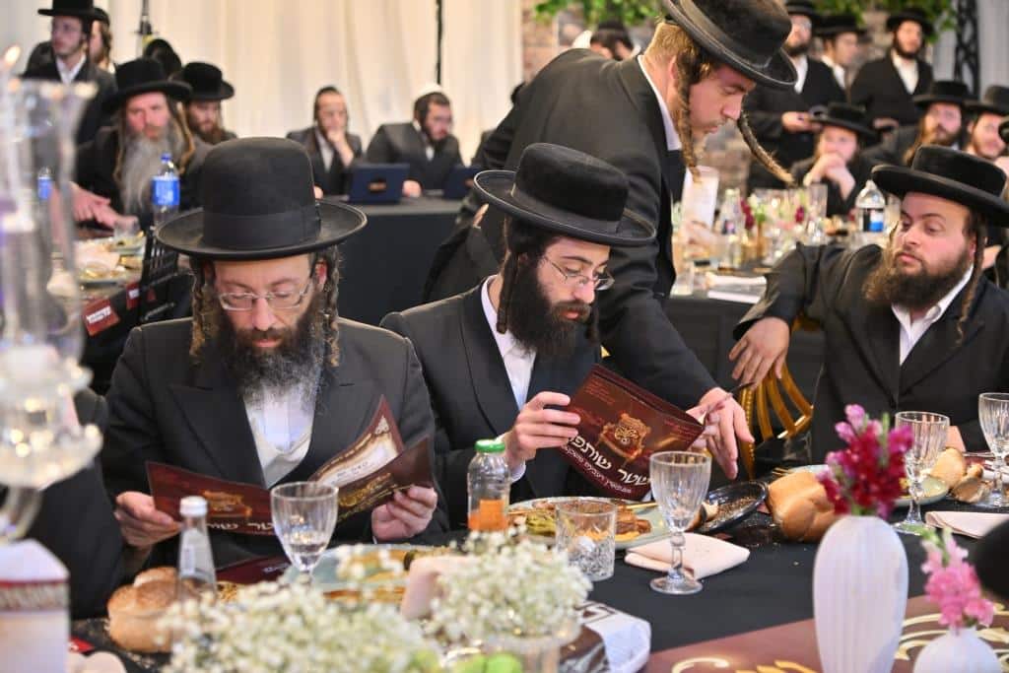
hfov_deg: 32.4
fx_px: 1738
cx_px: 504
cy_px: 336
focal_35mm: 62
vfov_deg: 21.9
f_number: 4
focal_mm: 62
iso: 640
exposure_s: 1/160
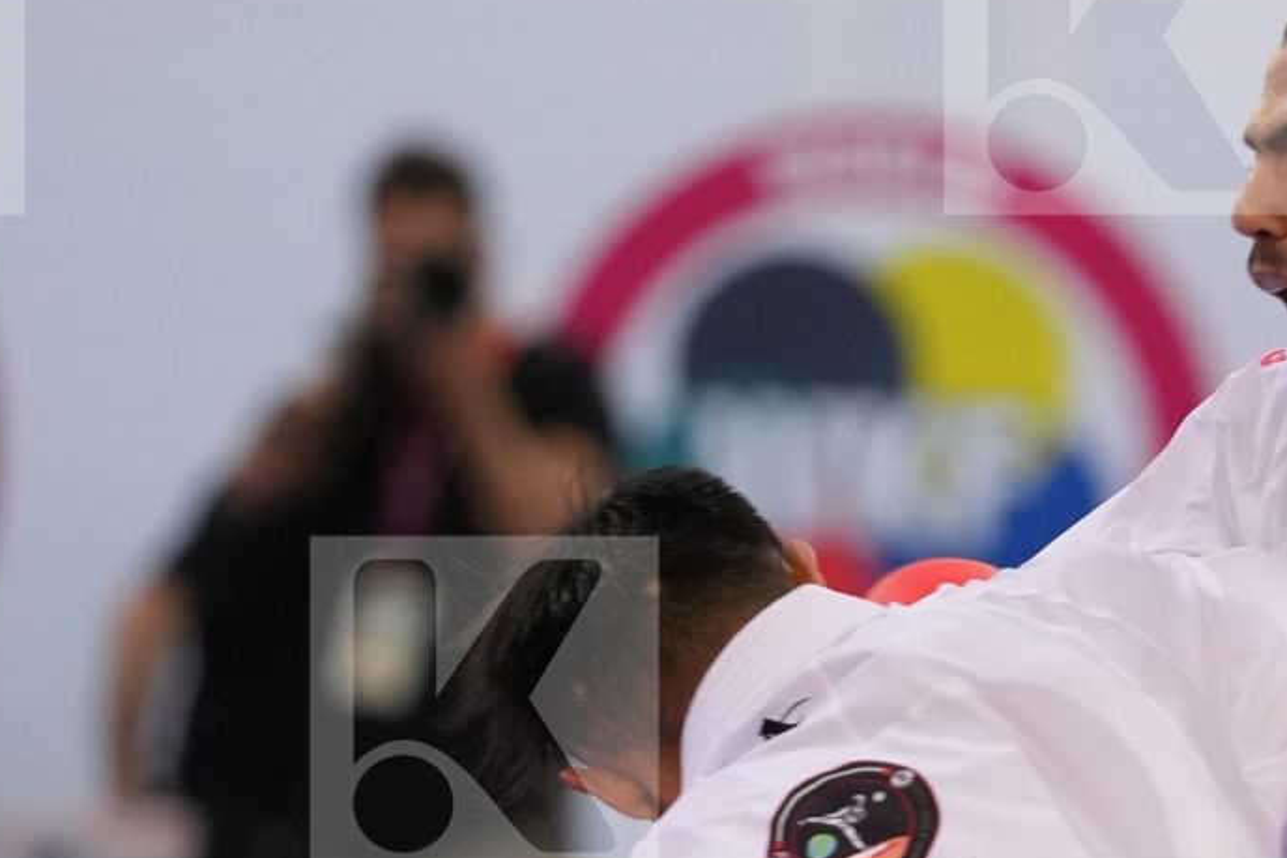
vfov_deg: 1.8
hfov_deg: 2.6
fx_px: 28068
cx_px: 1119
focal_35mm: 785
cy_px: 707
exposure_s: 1/1000
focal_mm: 200
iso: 2000
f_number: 2.8
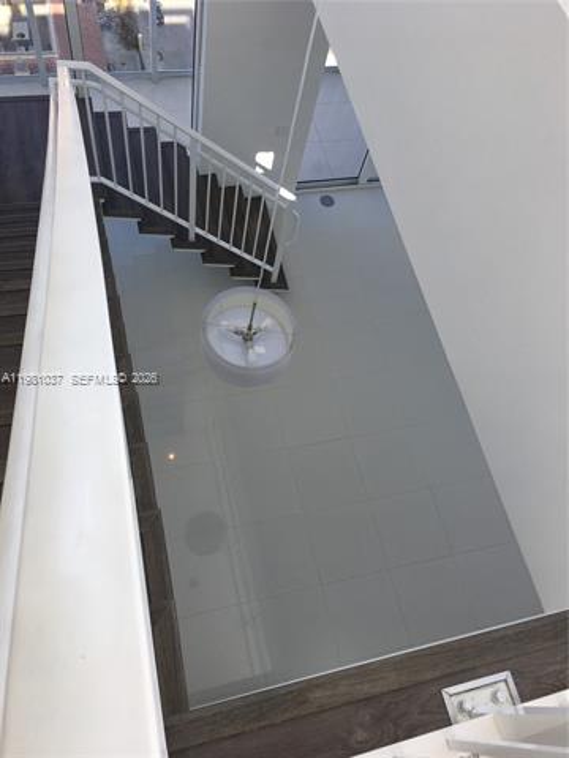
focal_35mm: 29
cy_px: 379
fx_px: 636
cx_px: 284
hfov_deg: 48.2
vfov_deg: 61.7
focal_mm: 4.15
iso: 25
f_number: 2.2
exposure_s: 1/204
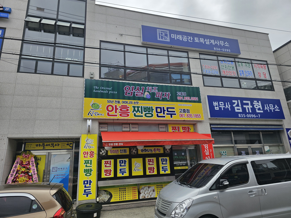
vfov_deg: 58.9
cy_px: 109
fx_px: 193
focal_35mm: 23
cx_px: 146
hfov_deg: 73.9
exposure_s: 1/622
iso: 10
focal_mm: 6.3
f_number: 1.7
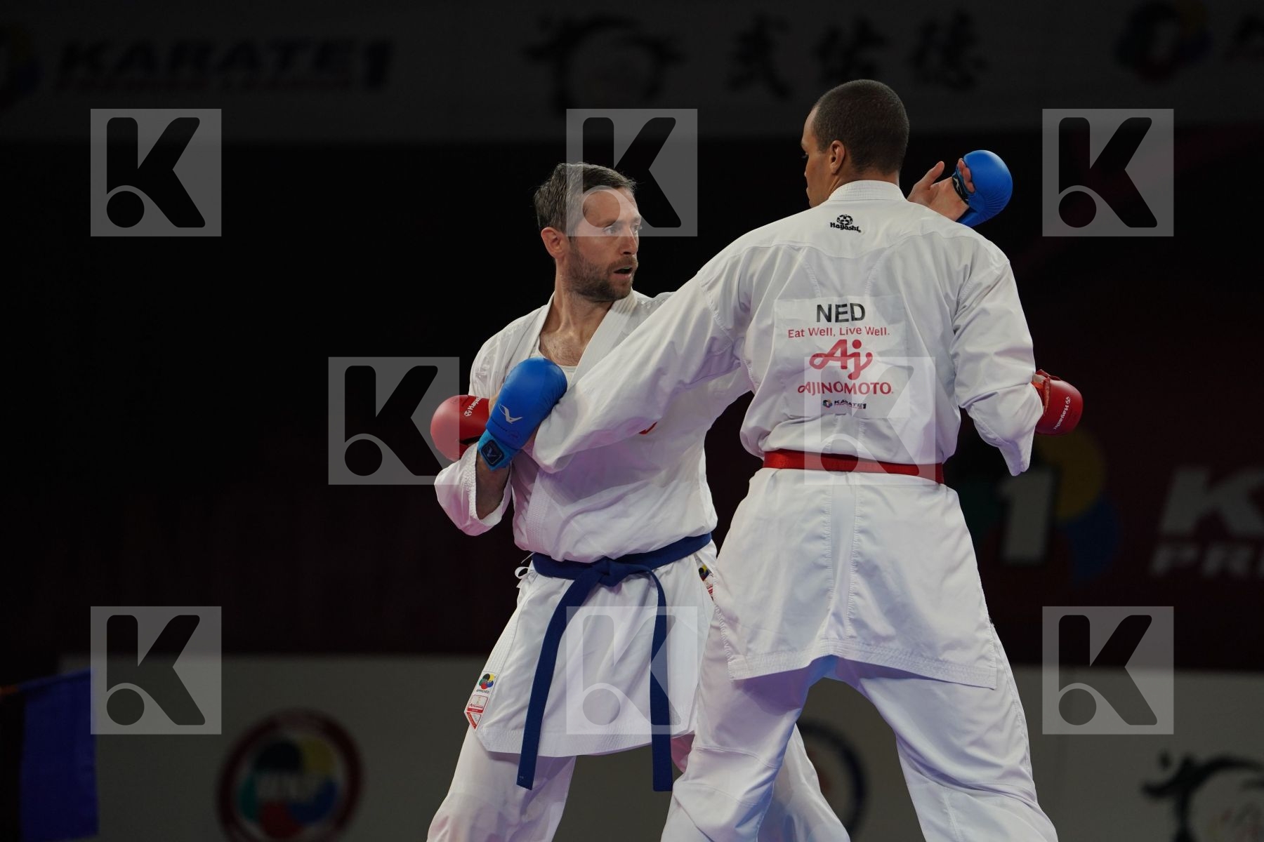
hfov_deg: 10.3
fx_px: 7022
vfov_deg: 6.9
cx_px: 632
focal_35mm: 200
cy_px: 421
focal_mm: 200
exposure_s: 1/1000
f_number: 2.8
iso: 1250
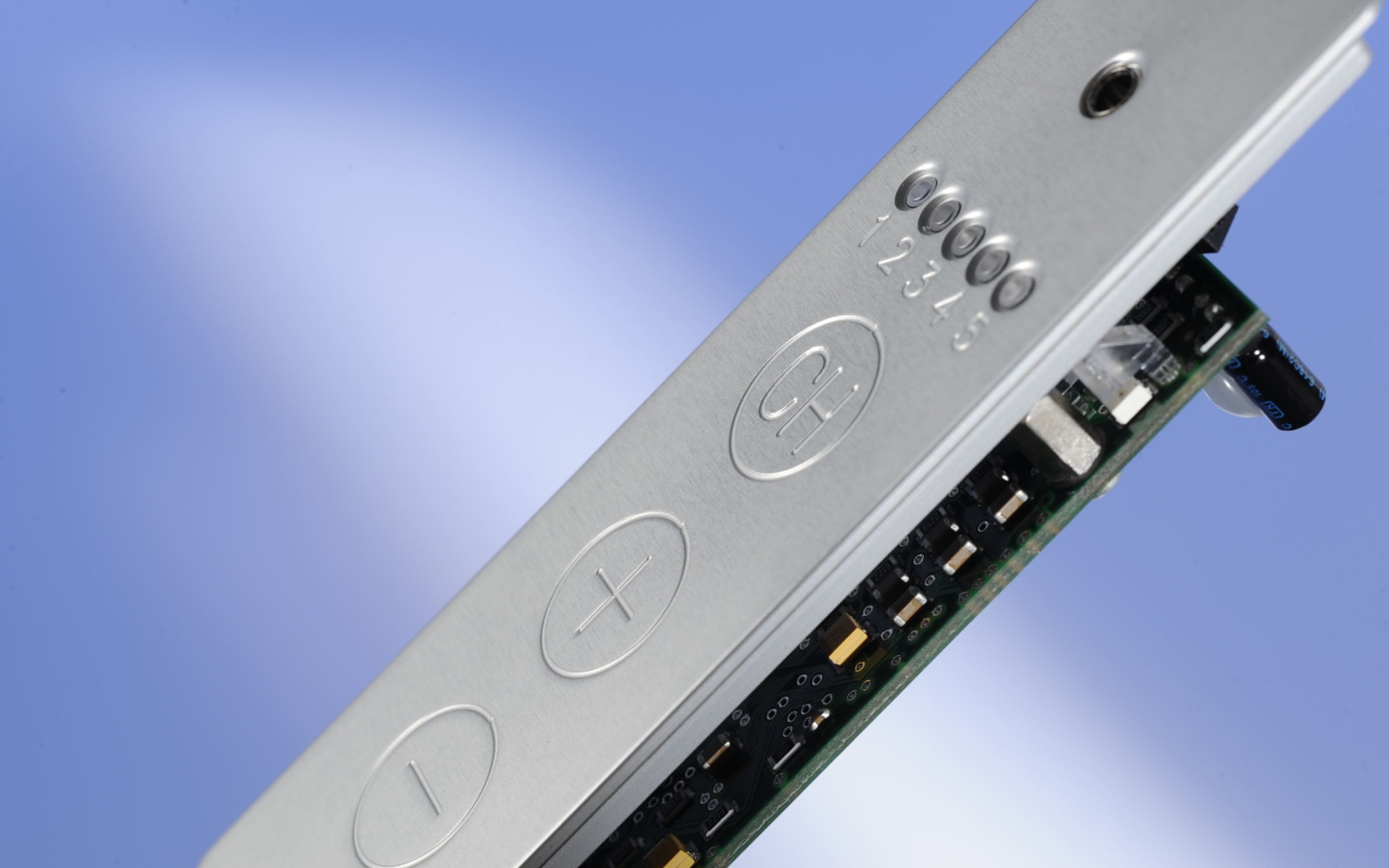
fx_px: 3294
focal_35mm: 87
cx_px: 696
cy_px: 449
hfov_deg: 23.8
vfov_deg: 15.0
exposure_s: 1/80
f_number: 13
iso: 200
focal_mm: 85
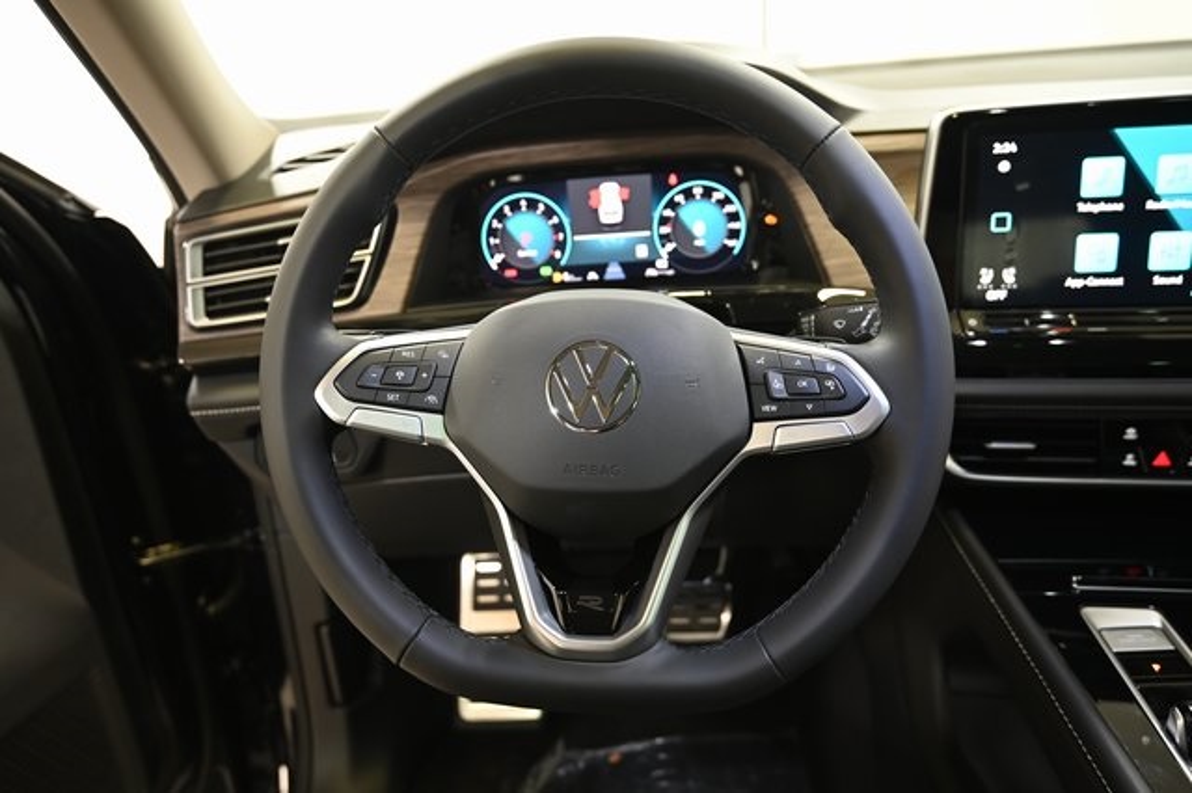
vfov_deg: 53.1
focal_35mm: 24
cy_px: 396
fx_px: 794
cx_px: 596
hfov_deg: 73.8
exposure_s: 1/30
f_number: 4
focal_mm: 24
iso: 1400
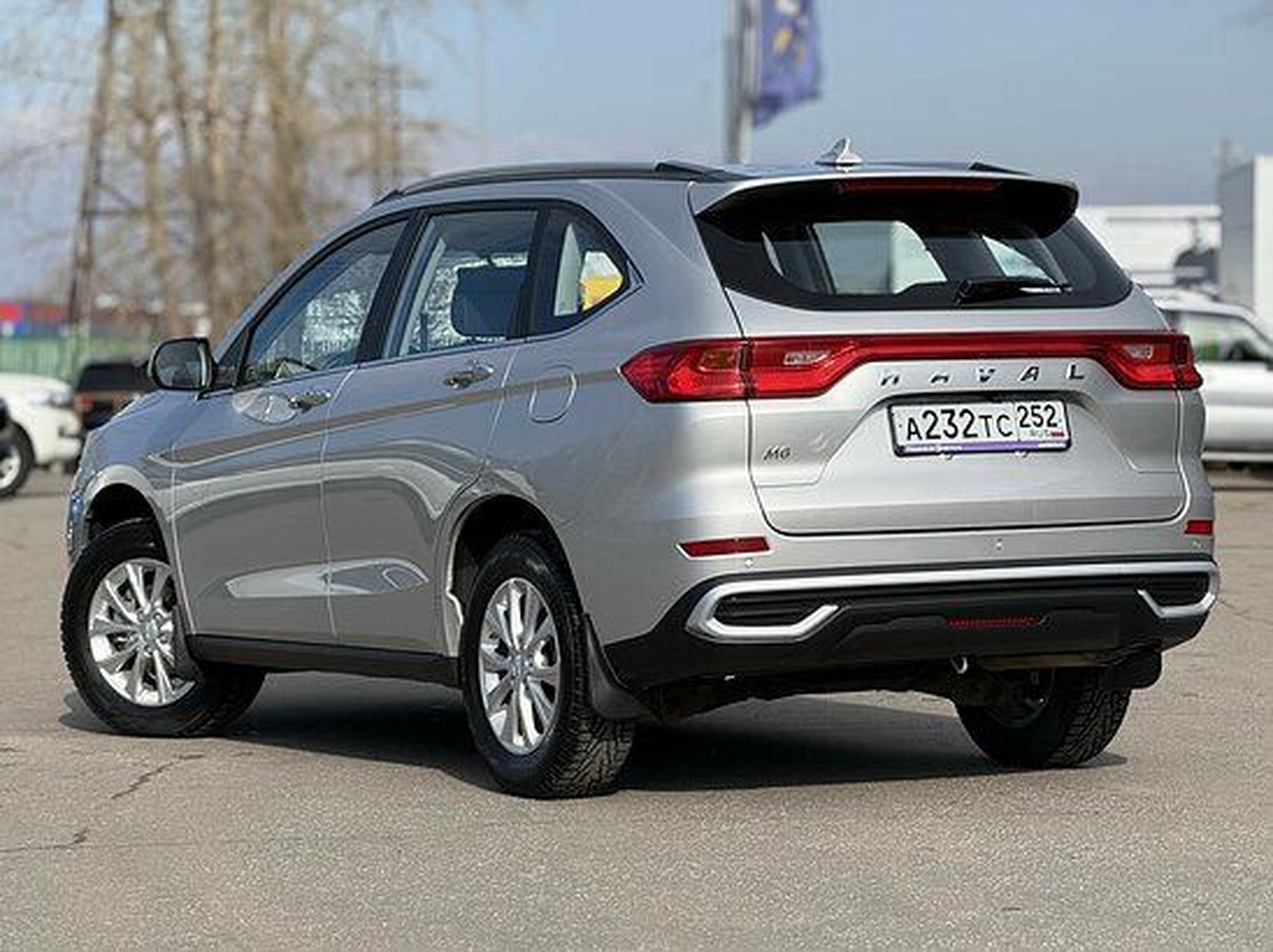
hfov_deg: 16.4
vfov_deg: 12.3
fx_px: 4409
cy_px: 476
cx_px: 636
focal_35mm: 120
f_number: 2.8
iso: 64
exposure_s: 1/2083
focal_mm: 15.66
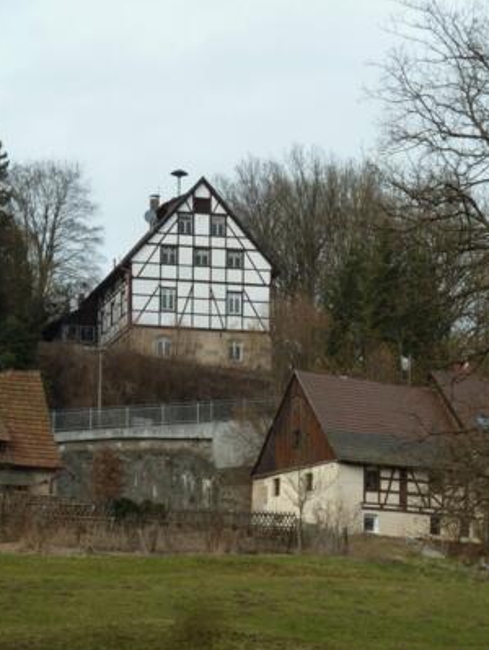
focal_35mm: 141
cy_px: 323
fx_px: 2652
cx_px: 258
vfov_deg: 14.0
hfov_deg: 10.5
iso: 80
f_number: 4.4
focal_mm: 21
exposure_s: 1/200
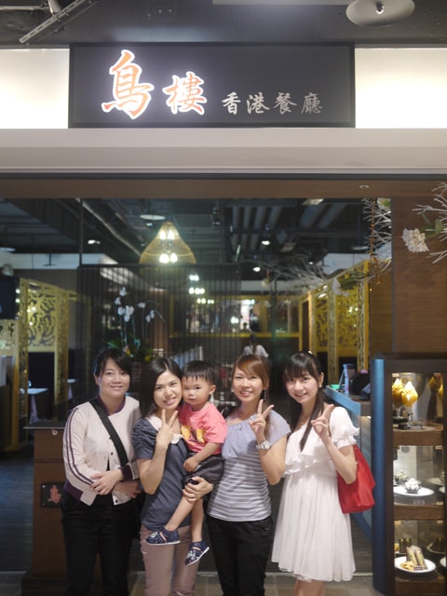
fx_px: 689
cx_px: 224
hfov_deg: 36.0
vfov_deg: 46.8
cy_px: 298
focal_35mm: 40
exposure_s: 1/60
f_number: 1.7
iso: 250
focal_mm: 20
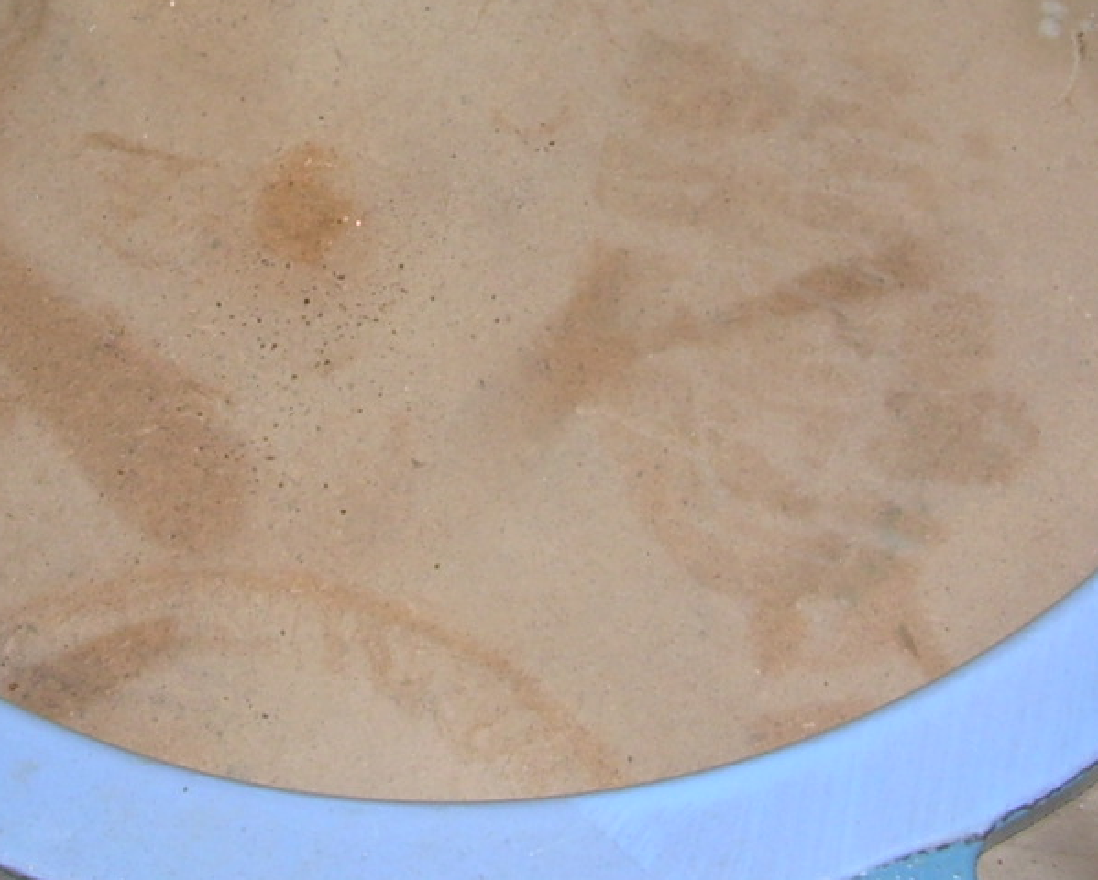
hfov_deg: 19.3
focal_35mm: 99
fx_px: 3219
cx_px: 420
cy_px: -9
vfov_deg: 15.3
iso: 50
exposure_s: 1/60
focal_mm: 6.3
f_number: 2.8
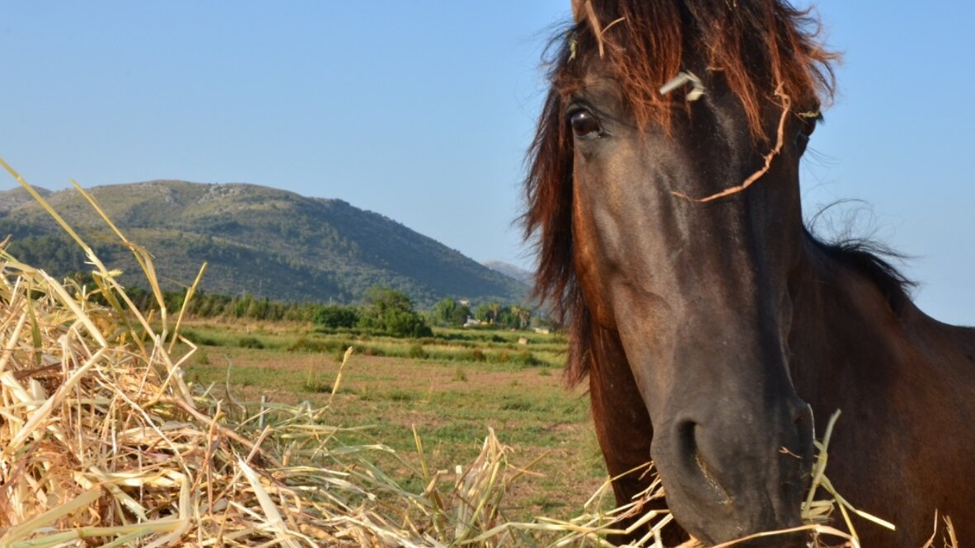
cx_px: 482
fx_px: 1318
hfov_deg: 40.6
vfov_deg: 23.5
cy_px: 234
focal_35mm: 51
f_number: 20
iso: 320
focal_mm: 32
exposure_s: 1/100
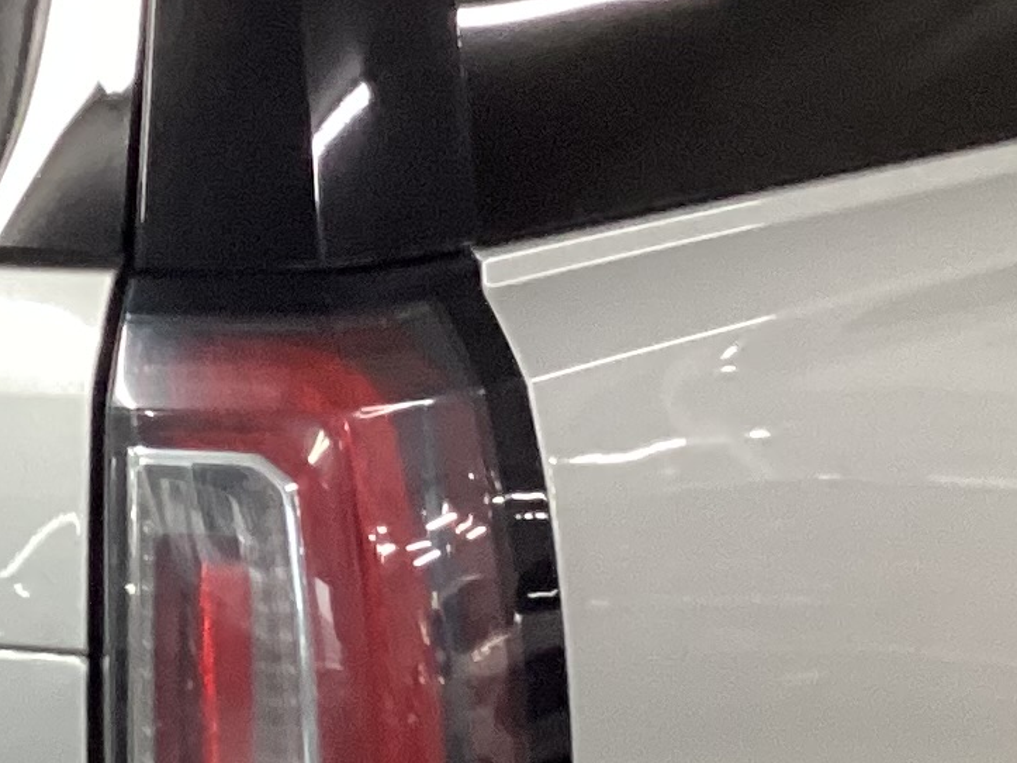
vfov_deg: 10.6
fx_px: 4112
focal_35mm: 140
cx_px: 108
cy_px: 515
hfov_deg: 14.0
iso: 320
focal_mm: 3.3
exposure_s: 1/60
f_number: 2.4
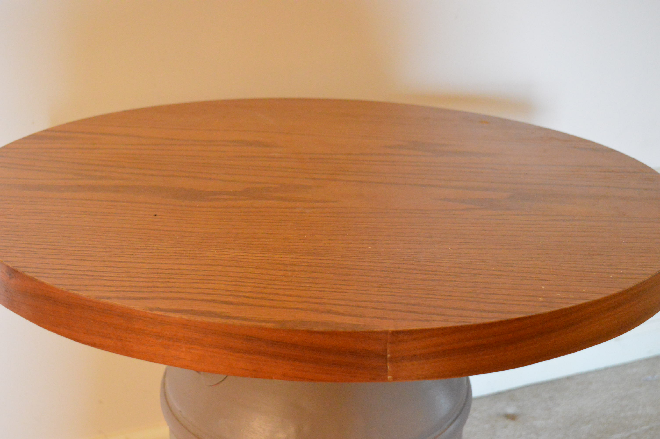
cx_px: 330
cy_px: 220
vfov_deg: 26.4
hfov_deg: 38.9
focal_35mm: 51
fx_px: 934
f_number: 5.6
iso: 6400
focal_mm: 34
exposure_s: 1/20
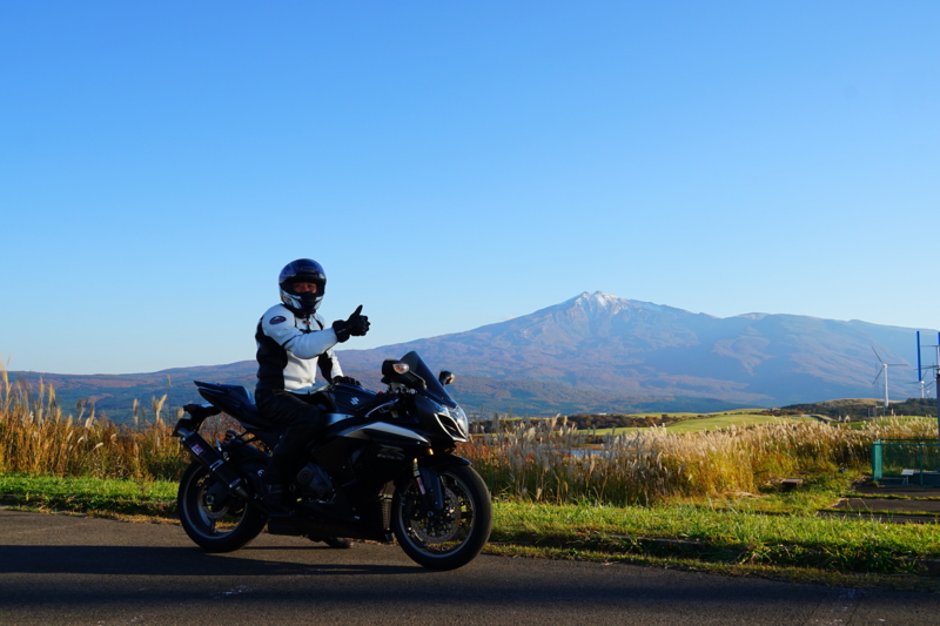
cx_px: 470
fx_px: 888
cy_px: 313
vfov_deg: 38.9
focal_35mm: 34
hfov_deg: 55.8
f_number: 9.5
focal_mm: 23
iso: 100
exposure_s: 1/125
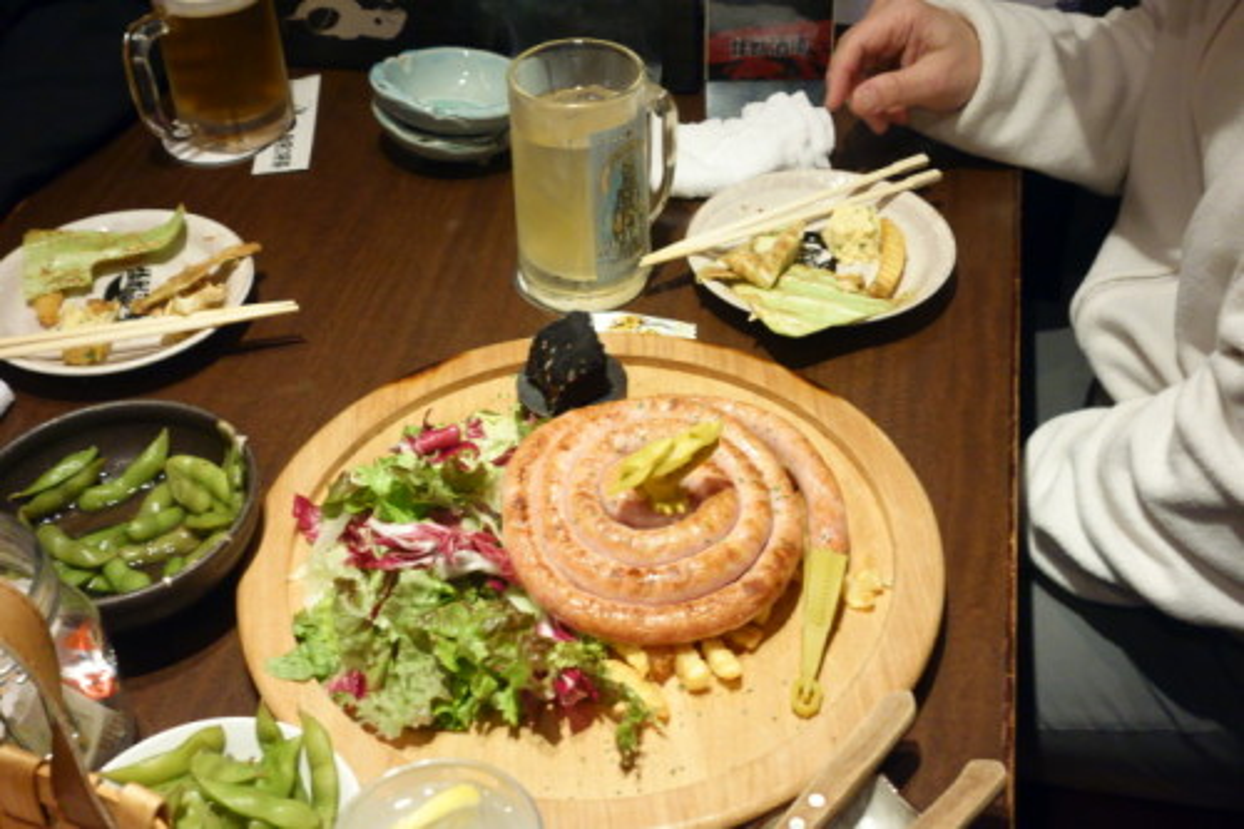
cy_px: 414
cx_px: 622
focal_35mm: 46
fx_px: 1589
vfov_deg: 29.2
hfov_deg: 42.8
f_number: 4
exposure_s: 1/40
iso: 1600
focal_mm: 17.18
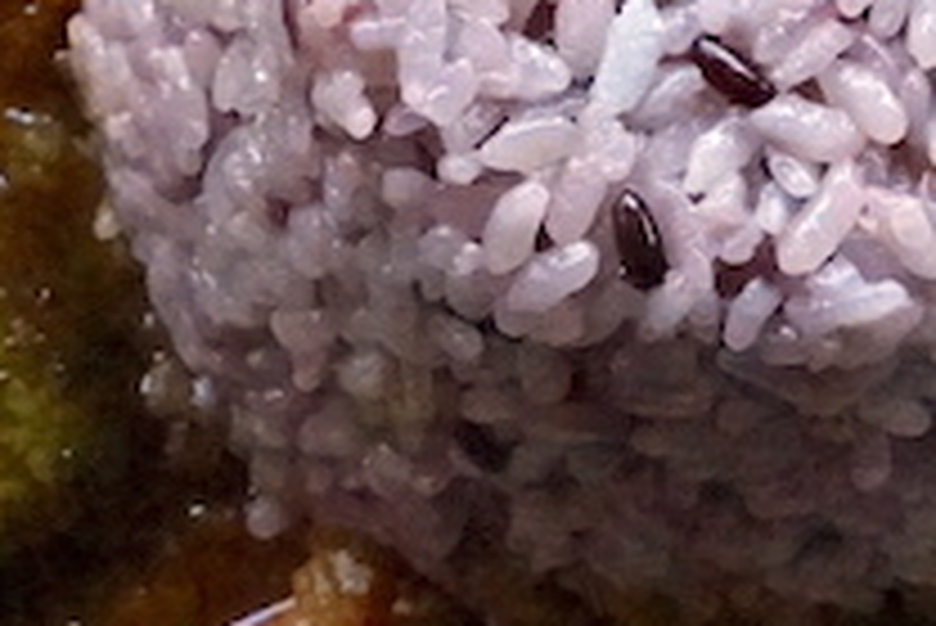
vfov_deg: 6.8
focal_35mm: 202
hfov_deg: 10.2
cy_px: -68
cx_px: 680
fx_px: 5255
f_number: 9
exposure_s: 1/800
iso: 12800
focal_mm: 35
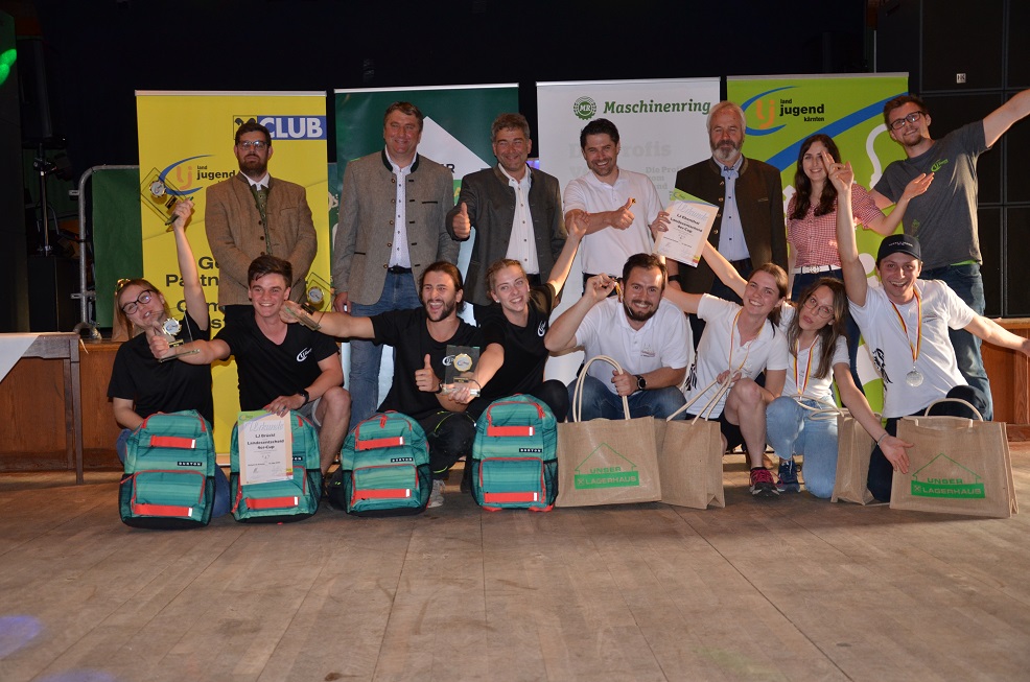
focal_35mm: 42
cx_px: 515
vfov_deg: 31.8
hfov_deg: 46.5
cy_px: 341
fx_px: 1199
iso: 800
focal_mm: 28
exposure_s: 1/60
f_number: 4
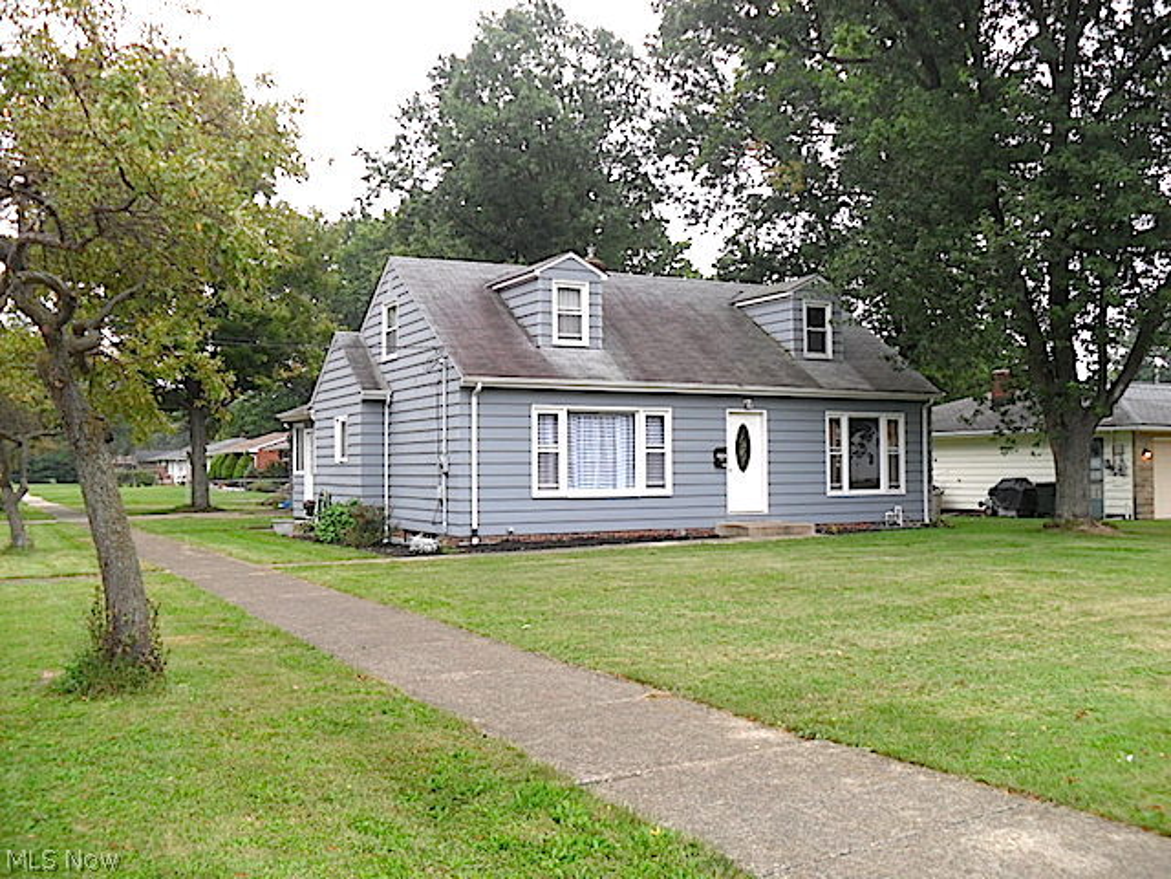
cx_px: 586
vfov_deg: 40.7
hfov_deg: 52.6
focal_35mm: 35
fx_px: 1184
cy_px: 440
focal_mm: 6.3
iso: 80
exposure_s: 1/125
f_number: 3
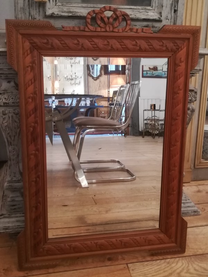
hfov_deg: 38.7
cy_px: 138
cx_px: 104
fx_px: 296
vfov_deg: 50.1
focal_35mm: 37
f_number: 2.2
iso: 500
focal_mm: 3.83
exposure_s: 1/20
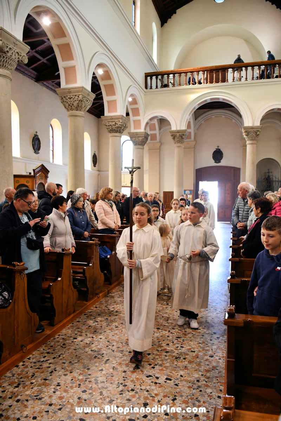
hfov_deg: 47.9
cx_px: 140
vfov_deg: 67.4
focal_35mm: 27
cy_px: 210
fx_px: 316
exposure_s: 1/125
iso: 1800
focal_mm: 18
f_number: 3.5
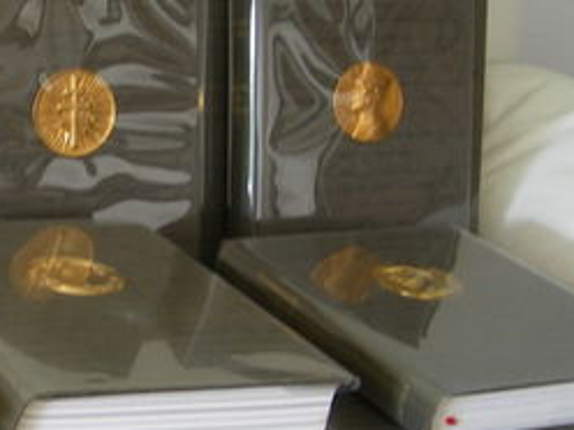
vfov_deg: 16.1
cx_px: -74
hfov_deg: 20.2
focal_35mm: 92
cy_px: 224
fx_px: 1526
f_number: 2.8
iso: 72
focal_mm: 7.8
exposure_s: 1/3.7
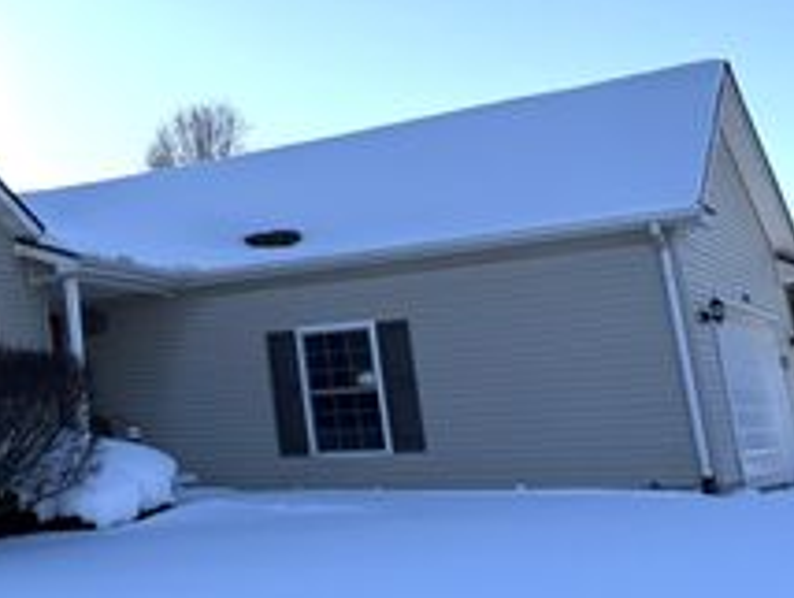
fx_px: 1286
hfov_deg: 30.3
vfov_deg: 25.8
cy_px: 136
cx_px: -104
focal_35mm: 56
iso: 80
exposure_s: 1/7353
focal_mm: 6.76
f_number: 1.78
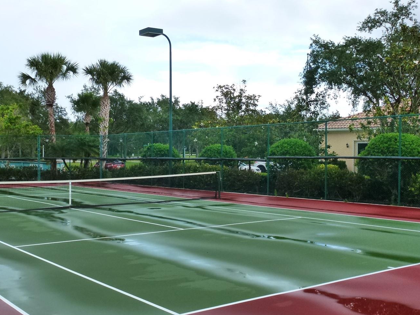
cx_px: 164
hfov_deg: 44.5
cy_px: 168
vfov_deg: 34.3
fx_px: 510
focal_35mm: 42
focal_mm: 5.9
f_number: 4
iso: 250
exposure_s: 1/250
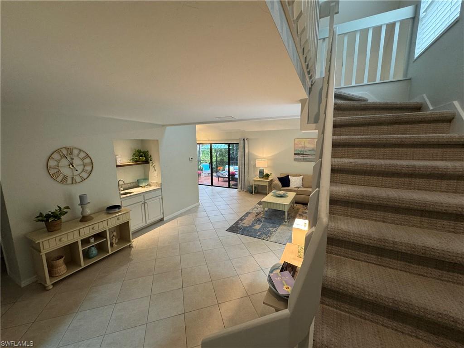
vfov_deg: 85.7
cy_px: 174
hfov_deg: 102.1
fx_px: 188
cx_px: 232
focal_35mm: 14
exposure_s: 1/60
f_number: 2.2
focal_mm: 2.22
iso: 200
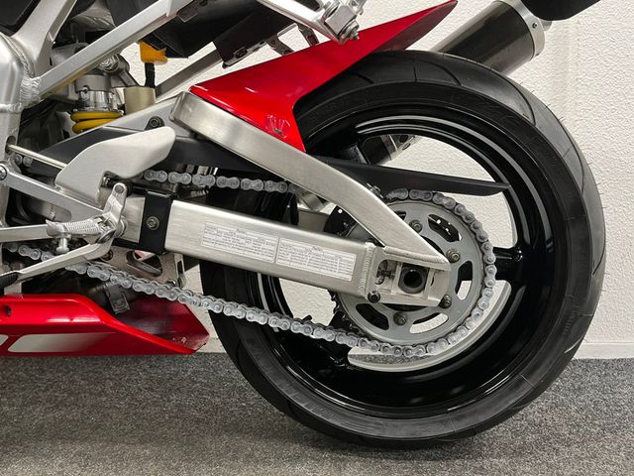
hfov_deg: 67.3
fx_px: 476
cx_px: 317
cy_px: 238
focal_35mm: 26
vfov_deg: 53.1
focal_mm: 5.1
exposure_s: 1/50
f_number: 1.6
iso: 250
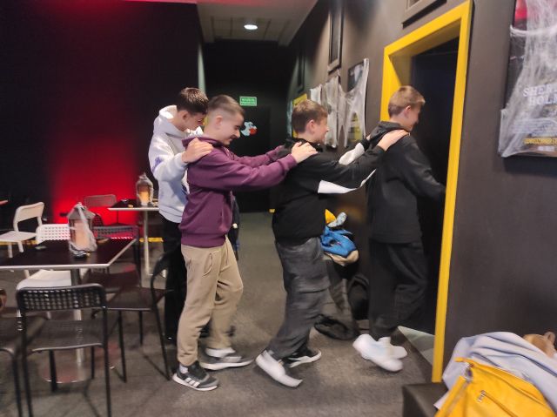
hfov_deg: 69.4
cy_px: 208
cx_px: 278
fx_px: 402
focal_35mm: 25
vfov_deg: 54.8
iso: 1237
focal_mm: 5.43
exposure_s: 1/20
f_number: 1.89
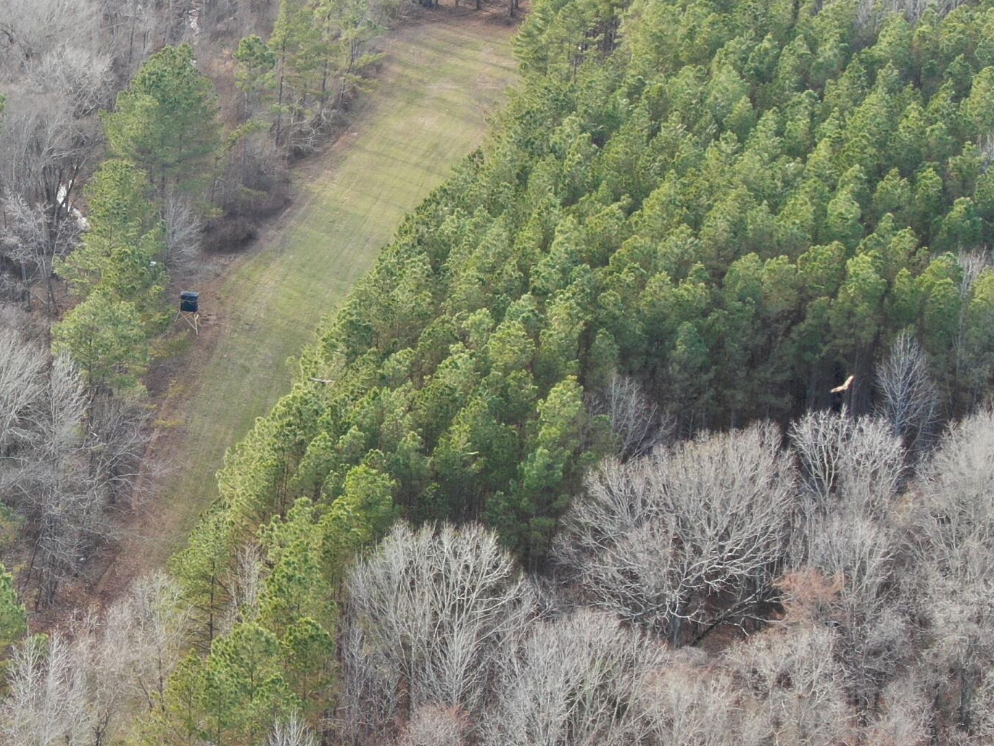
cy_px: 347
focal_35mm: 105
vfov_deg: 14.1
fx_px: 3016
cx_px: 24
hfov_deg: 18.3
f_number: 3.8
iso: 100
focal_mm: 8.6
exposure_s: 1/80
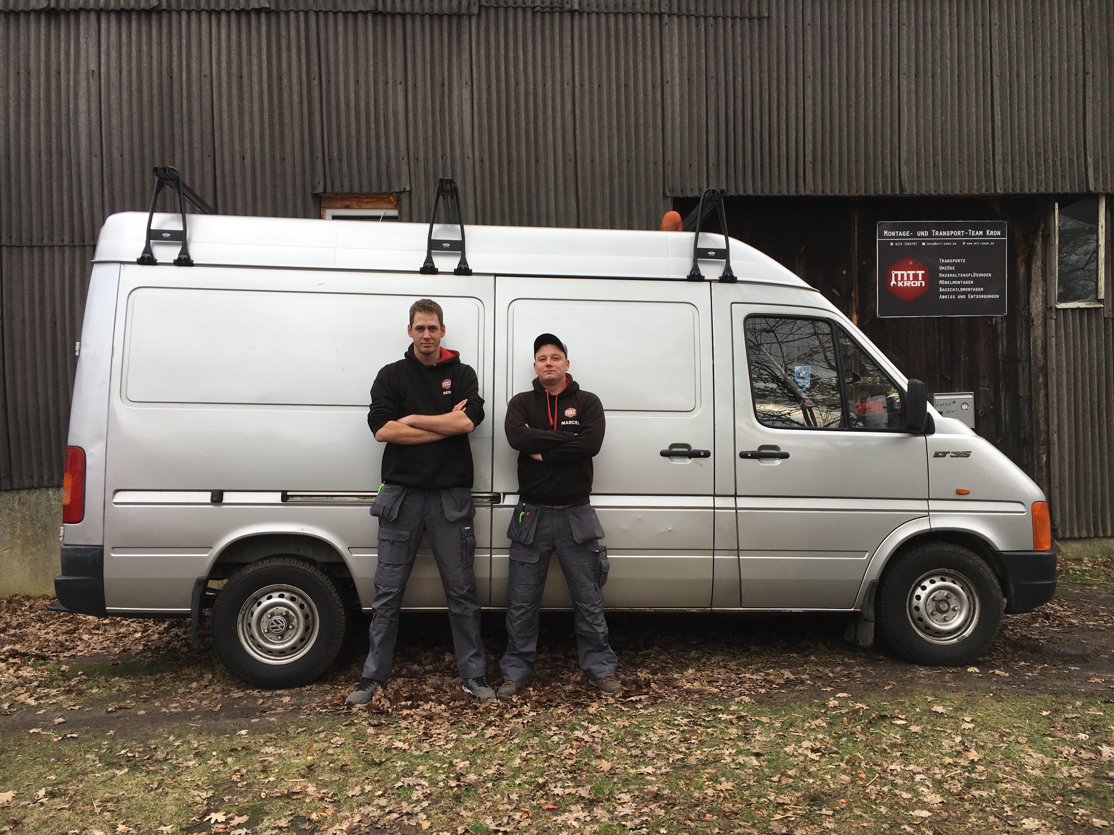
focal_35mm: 29
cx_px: 557
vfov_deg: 48.2
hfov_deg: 61.7
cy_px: 418
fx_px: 933
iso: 25
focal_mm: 4.15
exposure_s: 1/238
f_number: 2.2
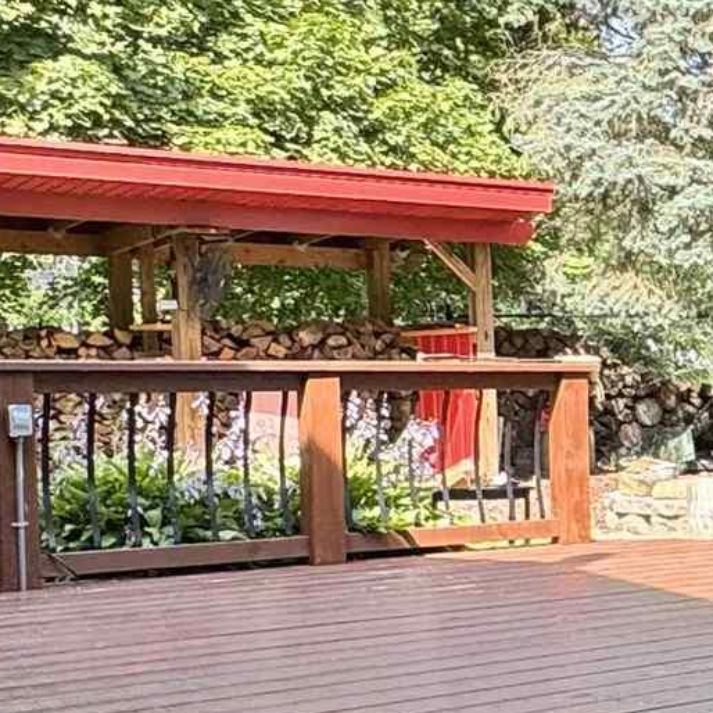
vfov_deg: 23.3
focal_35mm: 74
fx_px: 1724
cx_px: 1164
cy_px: 443
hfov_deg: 19.4
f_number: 2.2
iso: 40
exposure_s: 1/268
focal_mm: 2.22
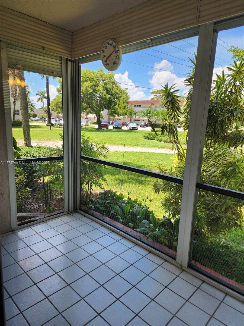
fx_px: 216
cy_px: 163
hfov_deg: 58.9
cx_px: 122
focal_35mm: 23
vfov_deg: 73.9
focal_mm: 6.4
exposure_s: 1/180
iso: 16
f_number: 1.8
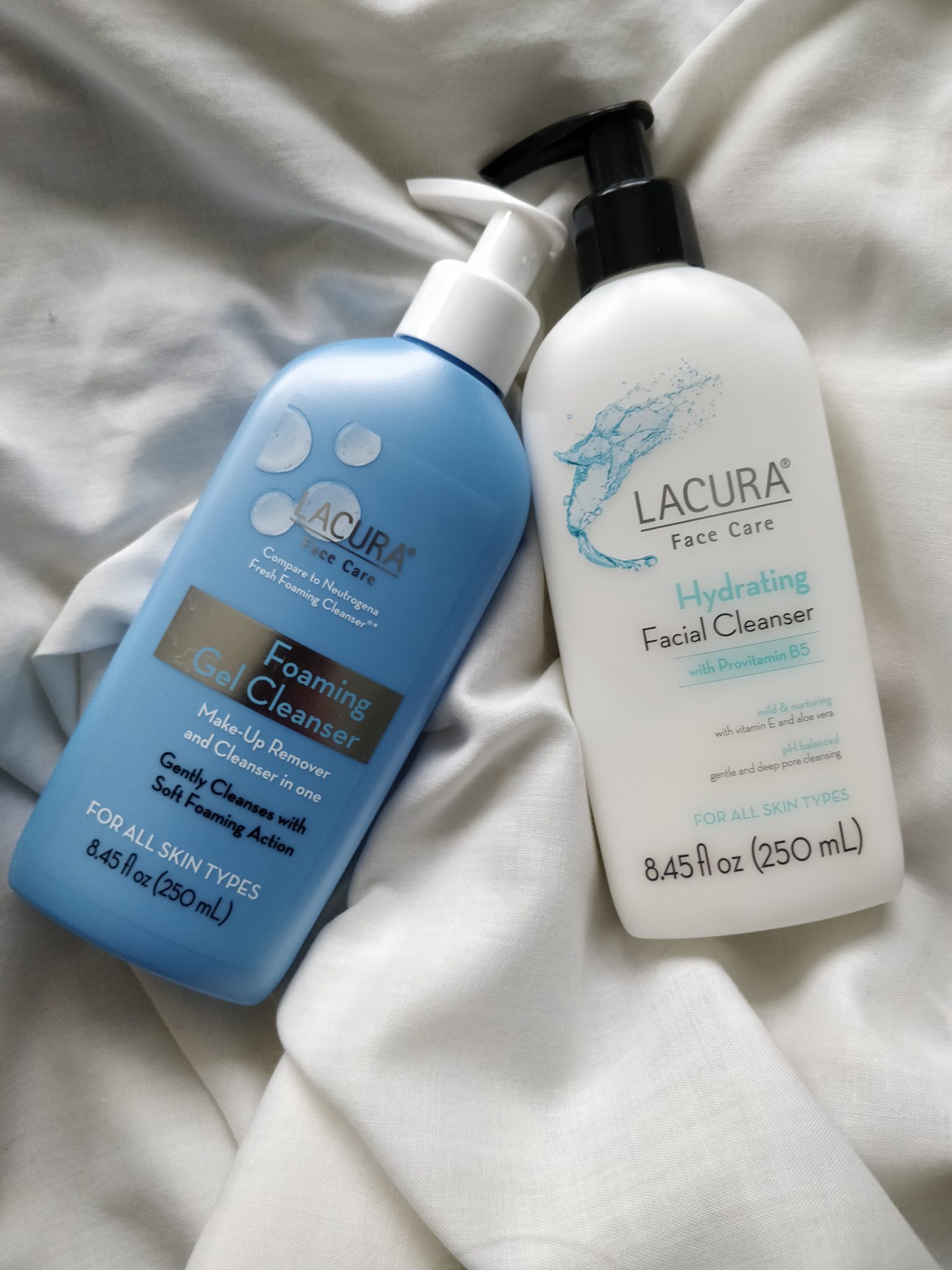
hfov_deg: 56.8
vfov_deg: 71.6
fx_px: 880
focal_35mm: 24
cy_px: 635
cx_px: 476
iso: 320
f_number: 1.7
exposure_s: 1/50
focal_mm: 4.1
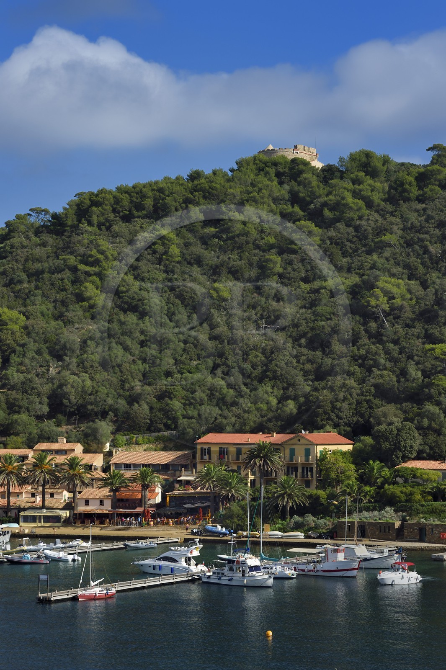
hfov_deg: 14.4
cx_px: 223
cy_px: 335
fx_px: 1767
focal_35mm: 95
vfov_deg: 21.5
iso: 200
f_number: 10
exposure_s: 1/320
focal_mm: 95
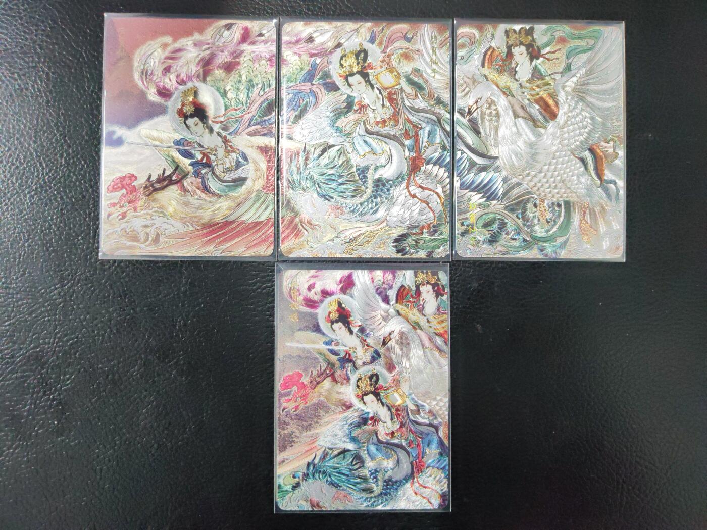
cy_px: 265
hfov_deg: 65.3
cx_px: 354
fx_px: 551
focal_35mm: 27
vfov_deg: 51.4
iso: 640
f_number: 1.8
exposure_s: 1/100
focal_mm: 5.53
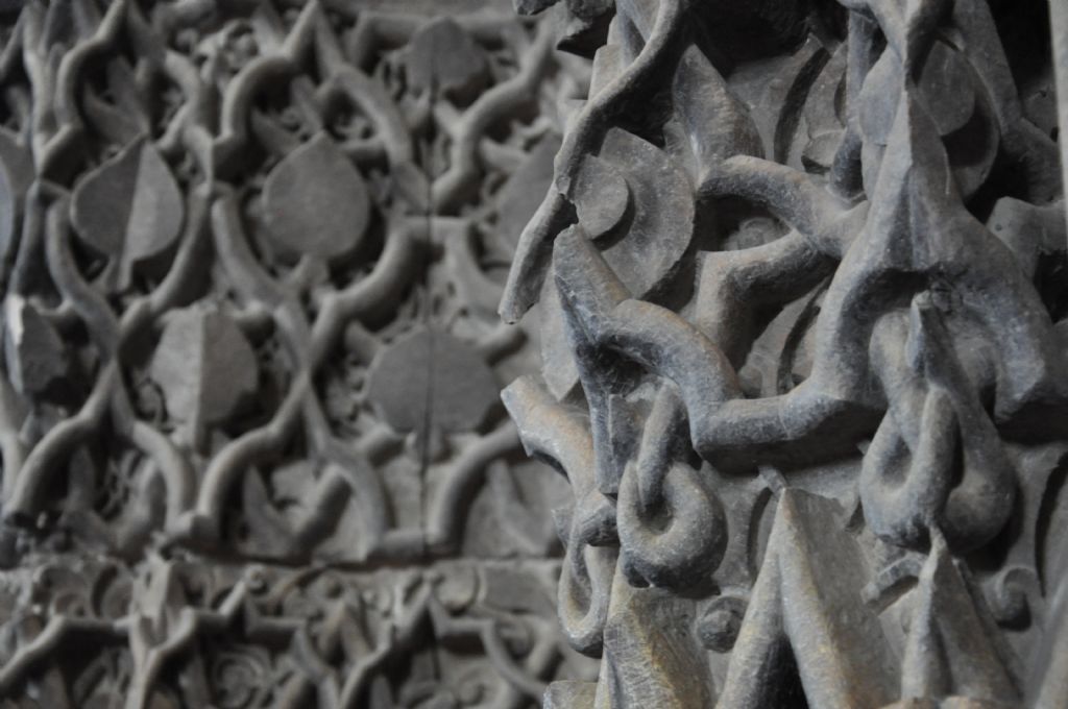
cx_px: 534
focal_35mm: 78
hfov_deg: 26.0
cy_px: 354
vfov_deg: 17.4
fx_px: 2311
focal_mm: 52
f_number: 5
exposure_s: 1/13
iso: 1600
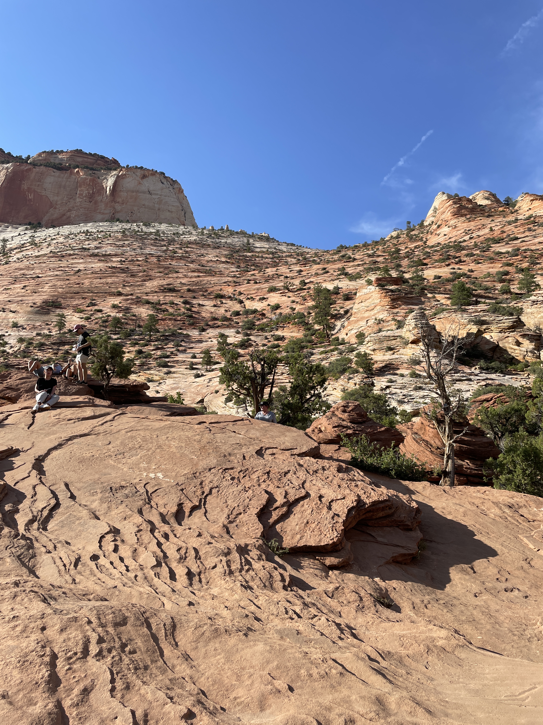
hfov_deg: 53.1
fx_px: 544
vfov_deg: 67.3
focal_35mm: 26
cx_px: 272
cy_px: 362
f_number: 1.6
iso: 32
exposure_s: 1/2212
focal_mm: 4.2
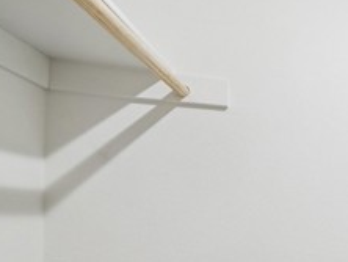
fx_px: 362
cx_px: 484
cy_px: 226
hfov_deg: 32.6
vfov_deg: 37.6
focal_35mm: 36
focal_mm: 13
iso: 400
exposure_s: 1/10
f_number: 8
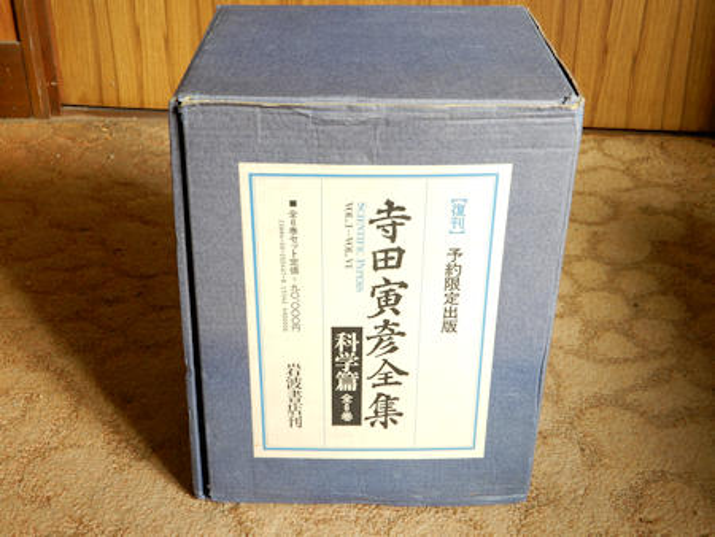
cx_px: 358
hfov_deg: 42.1
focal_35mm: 45
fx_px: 930
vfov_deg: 32.2
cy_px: 268
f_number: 4
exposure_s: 1/30
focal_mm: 8
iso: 80
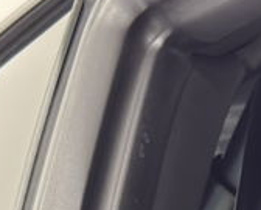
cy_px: 554
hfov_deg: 9.0
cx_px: 430
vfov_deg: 6.9
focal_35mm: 208
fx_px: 1610
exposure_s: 1/40
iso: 200
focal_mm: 6.76
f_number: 1.78
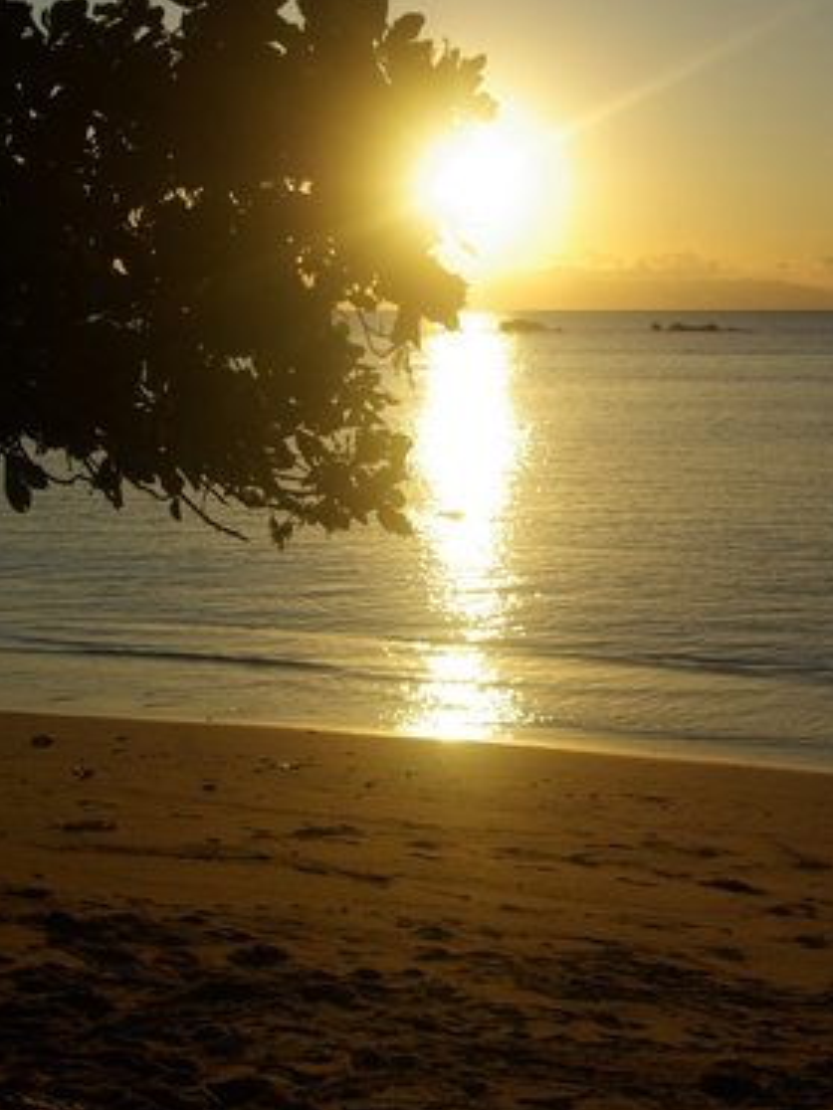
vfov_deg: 33.3
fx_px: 1849
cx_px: 466
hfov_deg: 25.4
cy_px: 445
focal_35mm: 58
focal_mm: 31
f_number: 5.6
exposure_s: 1/750
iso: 200
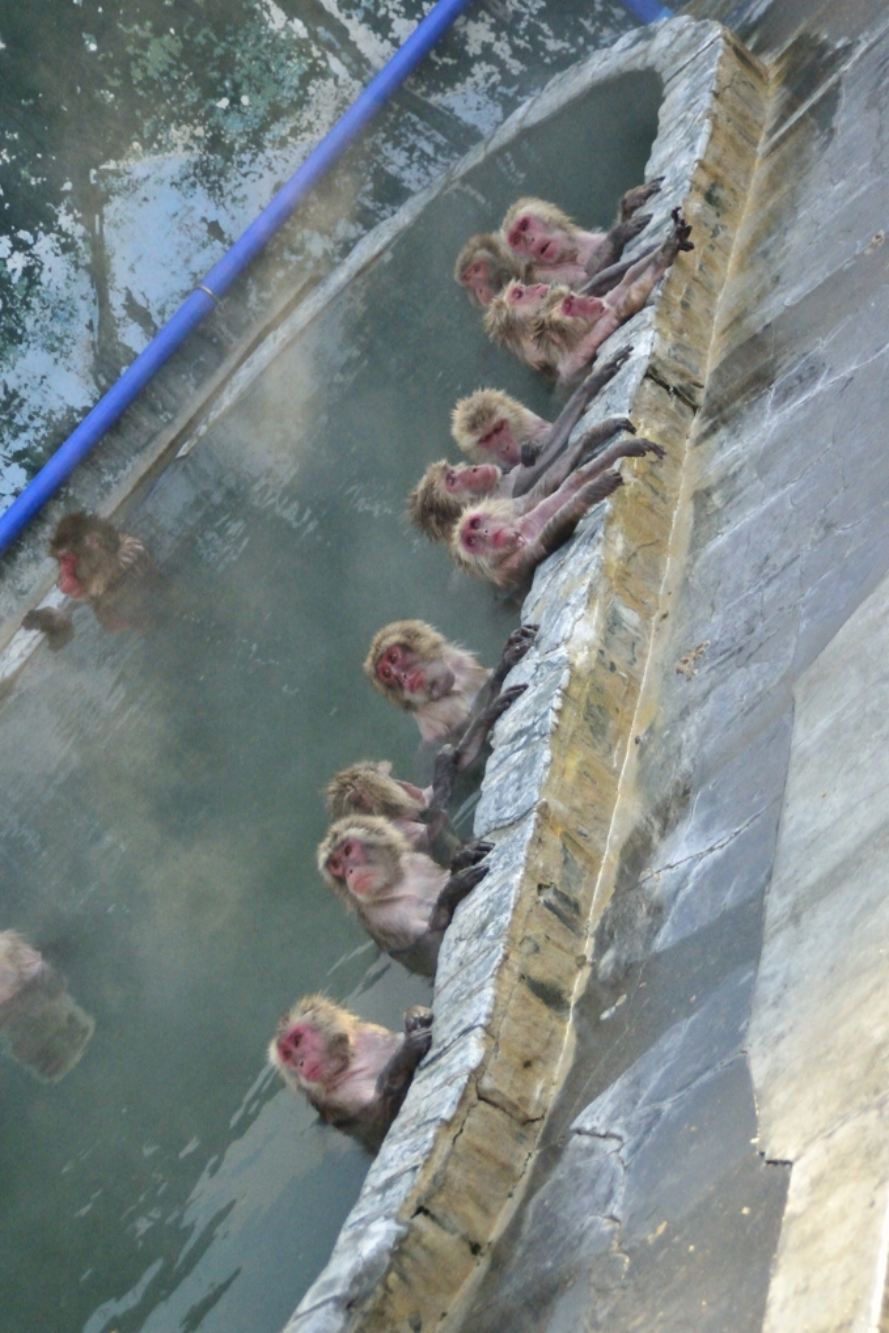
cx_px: 445
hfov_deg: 7.0
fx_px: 7257
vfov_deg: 10.5
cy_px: 668
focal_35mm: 196
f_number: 5.6
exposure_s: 1/4000
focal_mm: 130
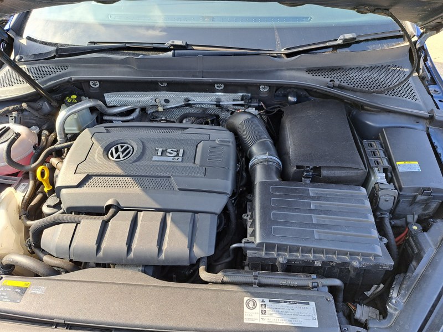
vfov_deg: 56.8
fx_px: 307
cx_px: 222
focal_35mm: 24
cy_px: 166
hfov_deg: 71.6
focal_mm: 5.23
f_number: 1.8
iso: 50
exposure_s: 1/136
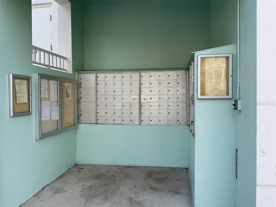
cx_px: 138
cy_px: 104
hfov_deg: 61.7
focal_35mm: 29
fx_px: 231
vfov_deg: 48.2
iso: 16
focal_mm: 3
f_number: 1.8
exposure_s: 1/260
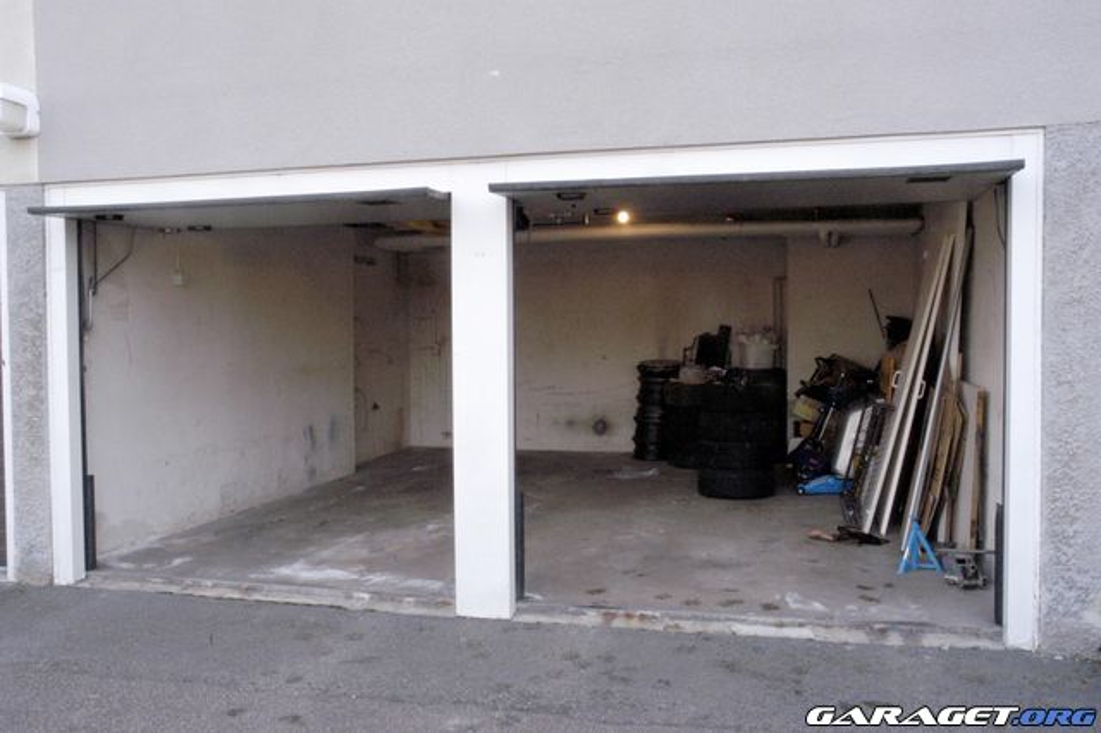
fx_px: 1009
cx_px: 550
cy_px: 366
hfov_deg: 57.2
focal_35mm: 33
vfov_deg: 39.9
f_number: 22
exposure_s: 1/25
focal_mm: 22
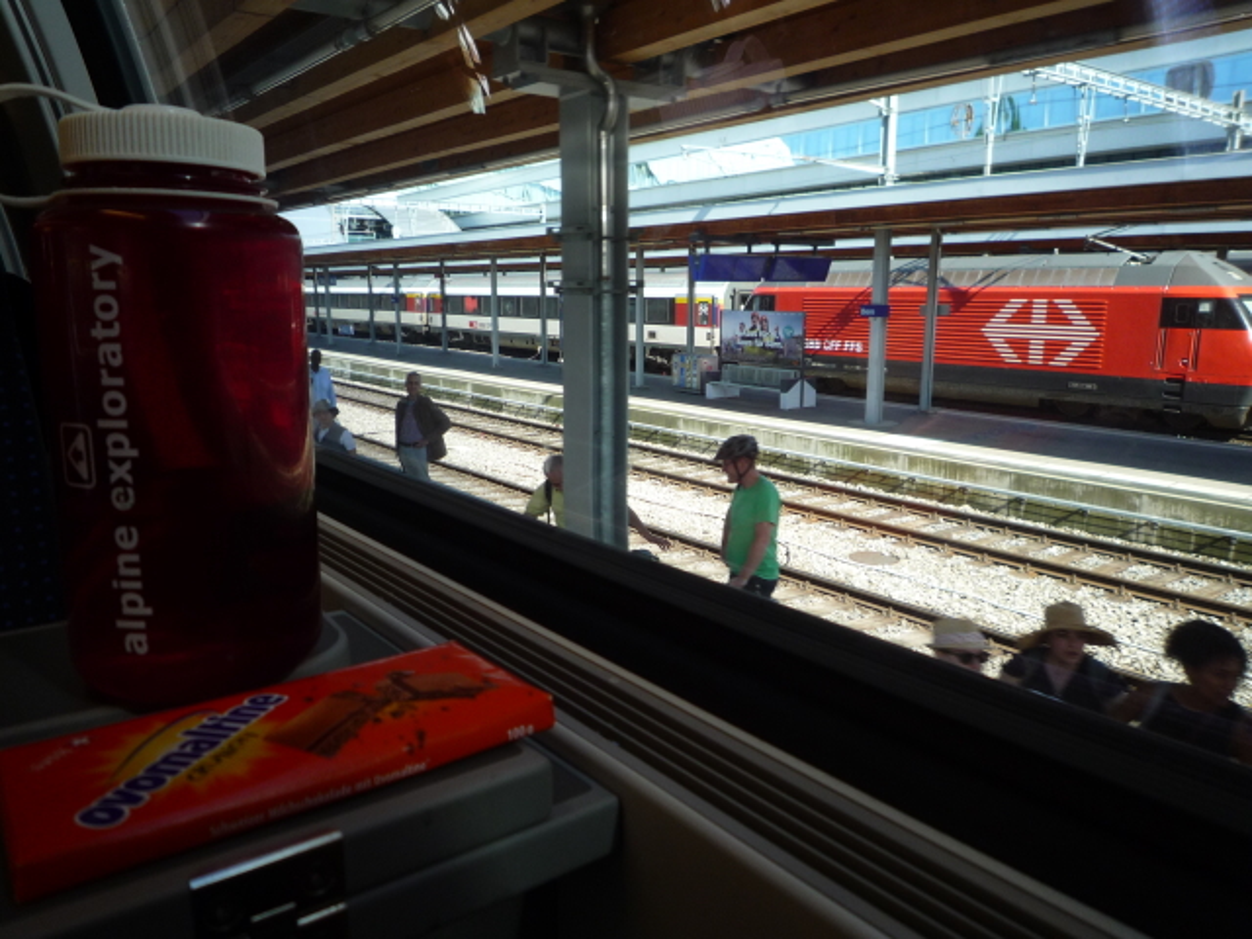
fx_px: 904
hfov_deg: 69.4
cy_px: 470
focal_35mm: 25
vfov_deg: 54.9
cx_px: 626
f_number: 2.8
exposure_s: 1/160
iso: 100
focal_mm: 4.4
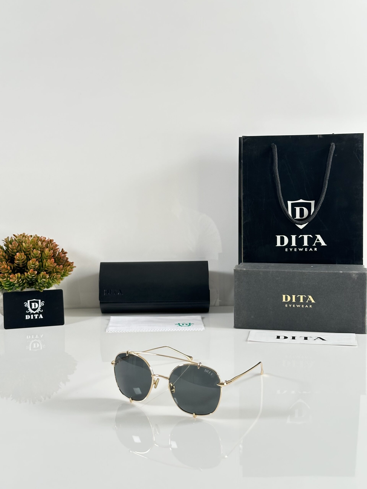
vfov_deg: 39.7
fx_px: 679
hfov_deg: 30.3
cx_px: 184
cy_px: 244
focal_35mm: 48
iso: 80
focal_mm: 6.86
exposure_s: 1/103
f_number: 1.78
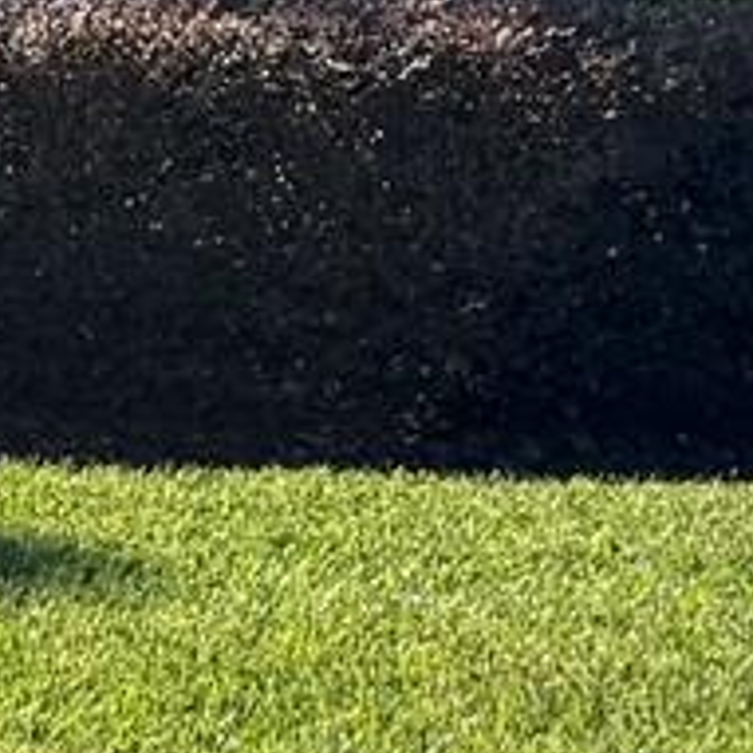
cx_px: -185
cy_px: -481
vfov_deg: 9.5
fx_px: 4381
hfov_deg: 9.7
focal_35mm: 178
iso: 80
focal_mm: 6.76
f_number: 1.78
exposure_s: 1/2710
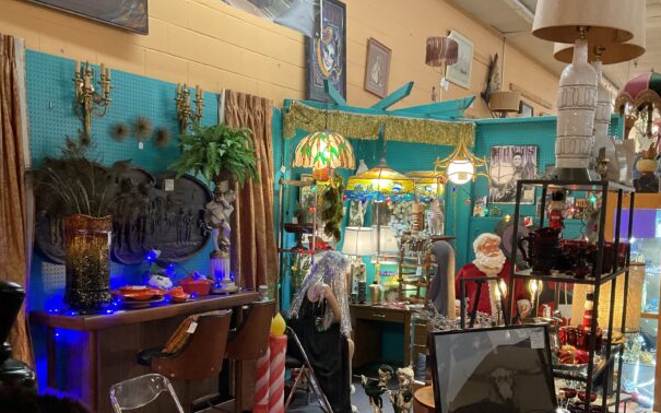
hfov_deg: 50.3
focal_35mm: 39
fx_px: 702
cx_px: 298
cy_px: 273
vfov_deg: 32.5
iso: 250
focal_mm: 3
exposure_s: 1/60
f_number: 1.8
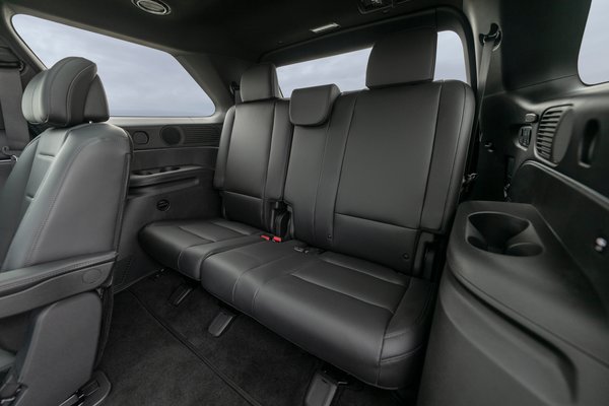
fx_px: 237
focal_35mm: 14
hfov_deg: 104.3
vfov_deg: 81.2
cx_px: 304
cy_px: 203
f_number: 4
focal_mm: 14
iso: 400
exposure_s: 1/40
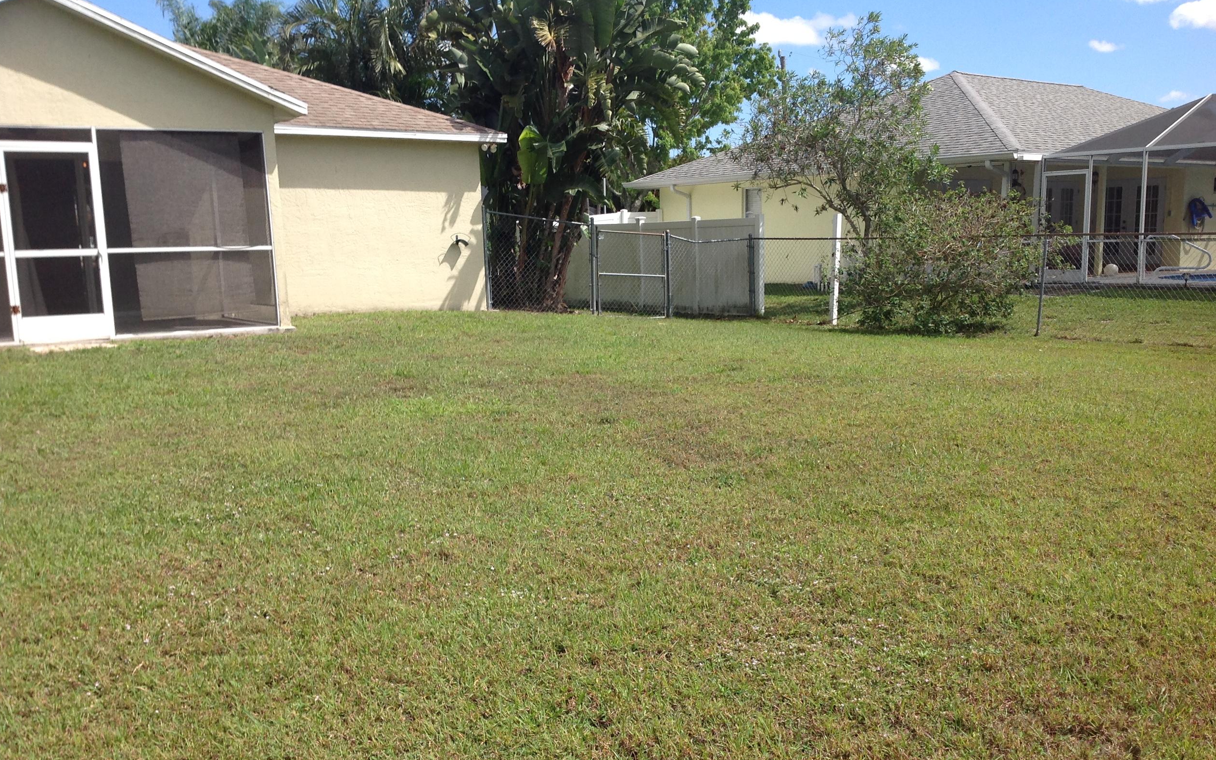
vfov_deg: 33.5
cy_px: 461
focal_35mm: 38
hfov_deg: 51.5
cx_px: 617
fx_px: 1259
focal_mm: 4.28
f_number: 2.4
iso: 50
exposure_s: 1/1439
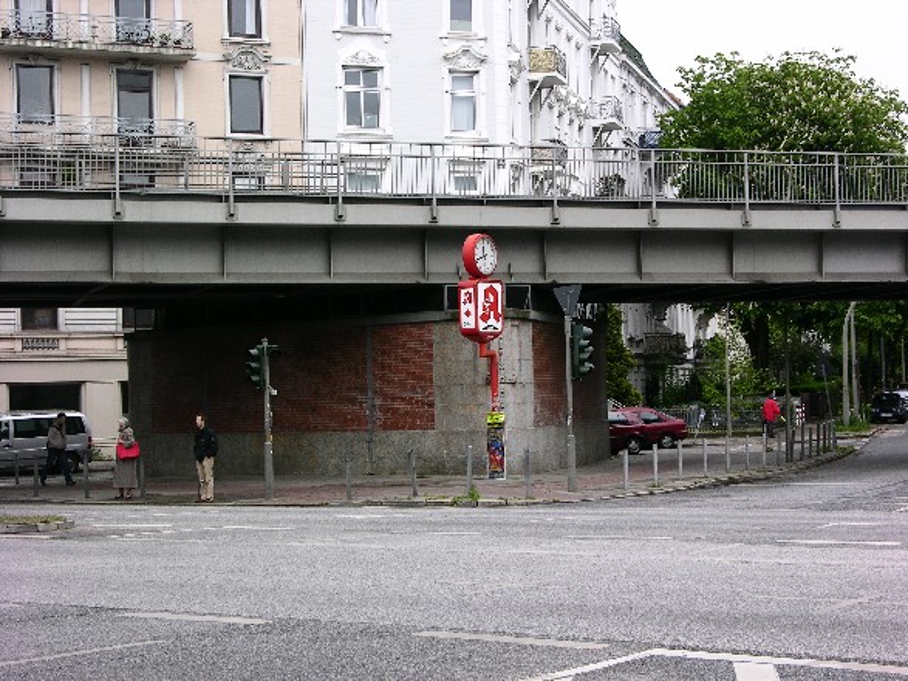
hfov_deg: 27.8
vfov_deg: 21.0
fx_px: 1836
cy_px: 340
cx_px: 454
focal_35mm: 70
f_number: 5.2
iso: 50
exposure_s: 1/73.8
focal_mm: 17.8
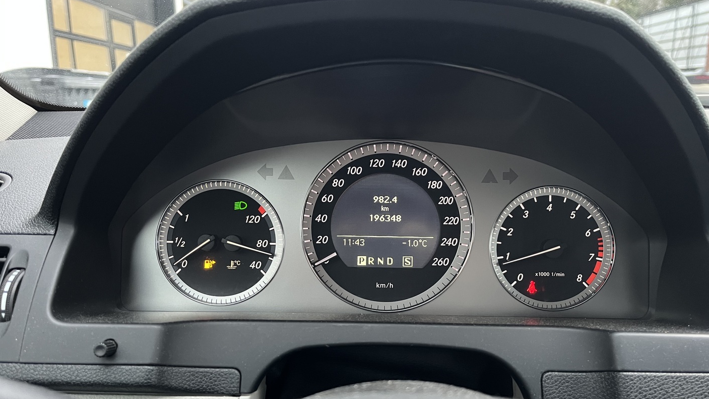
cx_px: 362
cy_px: 237
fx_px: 545
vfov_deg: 40.0
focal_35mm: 29
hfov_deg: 66.1
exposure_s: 1/60
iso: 250
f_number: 1.6
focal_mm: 5.1
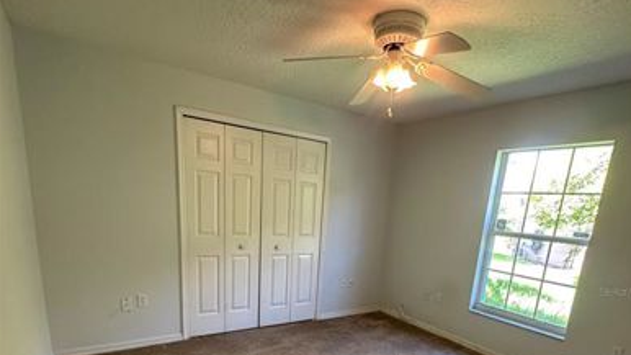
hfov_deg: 83.8
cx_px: 324
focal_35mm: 21
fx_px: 351
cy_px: 291
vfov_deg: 49.9
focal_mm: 2.22
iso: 200
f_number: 2.2
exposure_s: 1/60
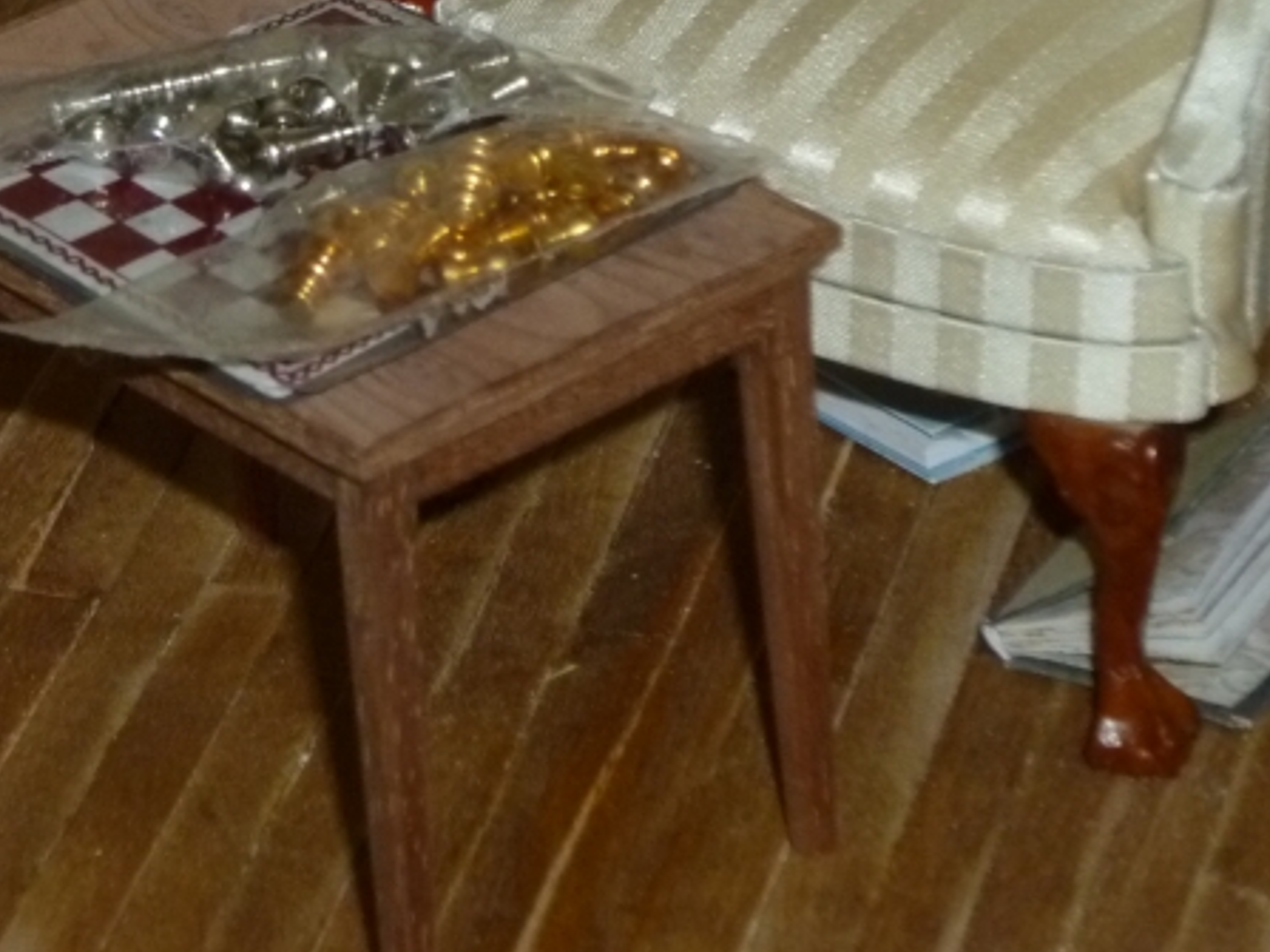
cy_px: 138
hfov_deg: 9.0
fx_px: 7996
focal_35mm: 218
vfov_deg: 6.8
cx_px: 151
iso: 400
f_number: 5.3
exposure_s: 1/30
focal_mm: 20.2
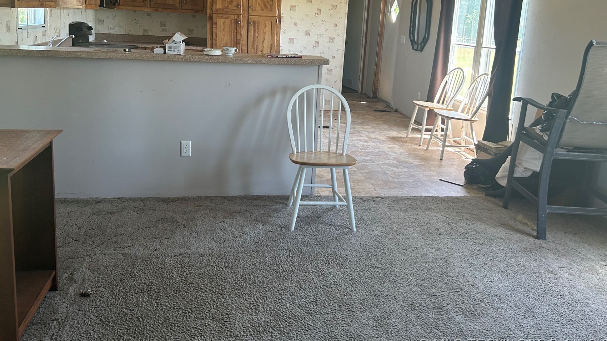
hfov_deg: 61.0
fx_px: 515
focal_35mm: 32
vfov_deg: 36.1
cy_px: 103
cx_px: 295
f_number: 1.5
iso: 100
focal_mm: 5.7
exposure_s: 1/121
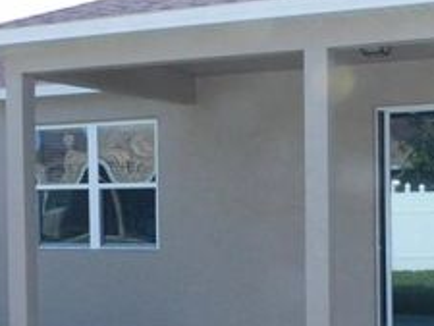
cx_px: 231
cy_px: 218
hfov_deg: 26.0
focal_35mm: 75
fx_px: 941
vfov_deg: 19.6
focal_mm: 4.3
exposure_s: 1/1600
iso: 400
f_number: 4.2
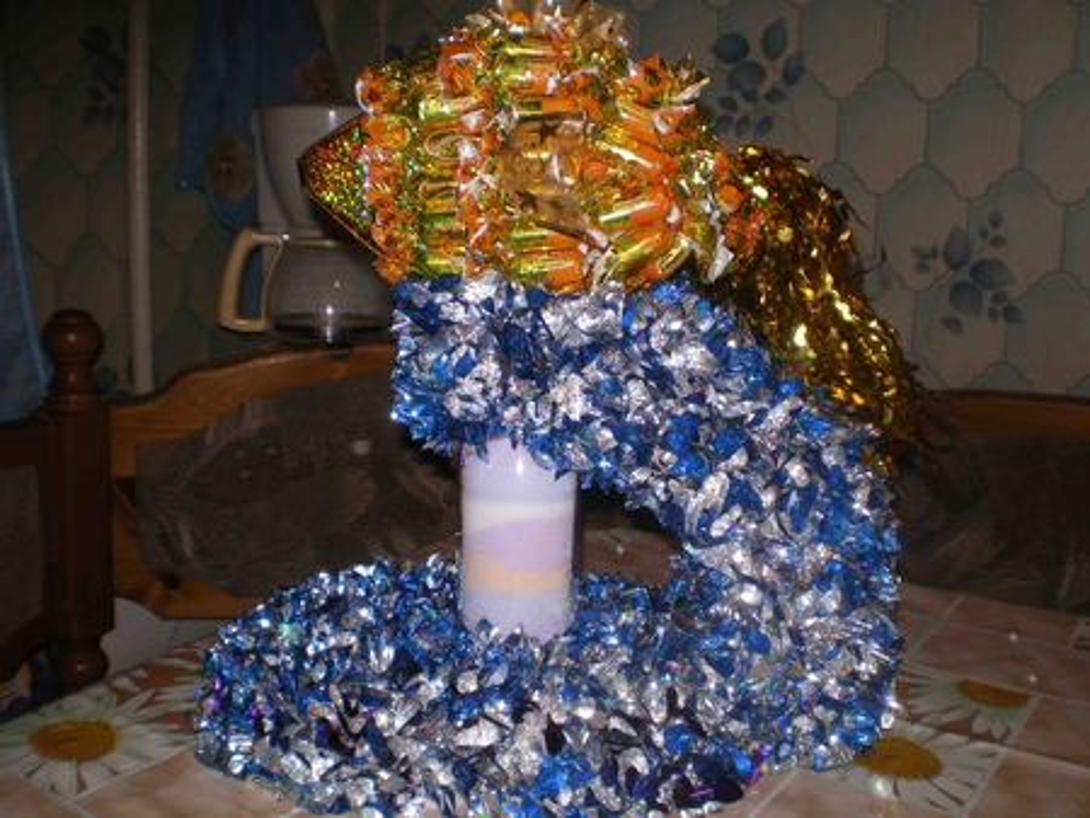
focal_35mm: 38
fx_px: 1197
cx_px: 545
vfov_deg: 37.8
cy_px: 409
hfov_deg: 49.0
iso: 64
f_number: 4.6
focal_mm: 6.3
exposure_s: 1/30
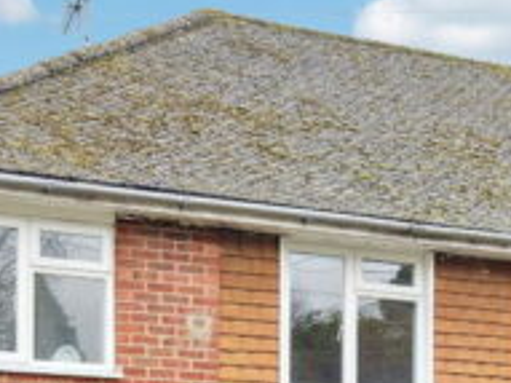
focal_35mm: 93
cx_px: 361
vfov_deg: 14.9
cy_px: 549
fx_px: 1372
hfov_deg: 21.0
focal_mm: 24
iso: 320
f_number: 8
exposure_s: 1/60
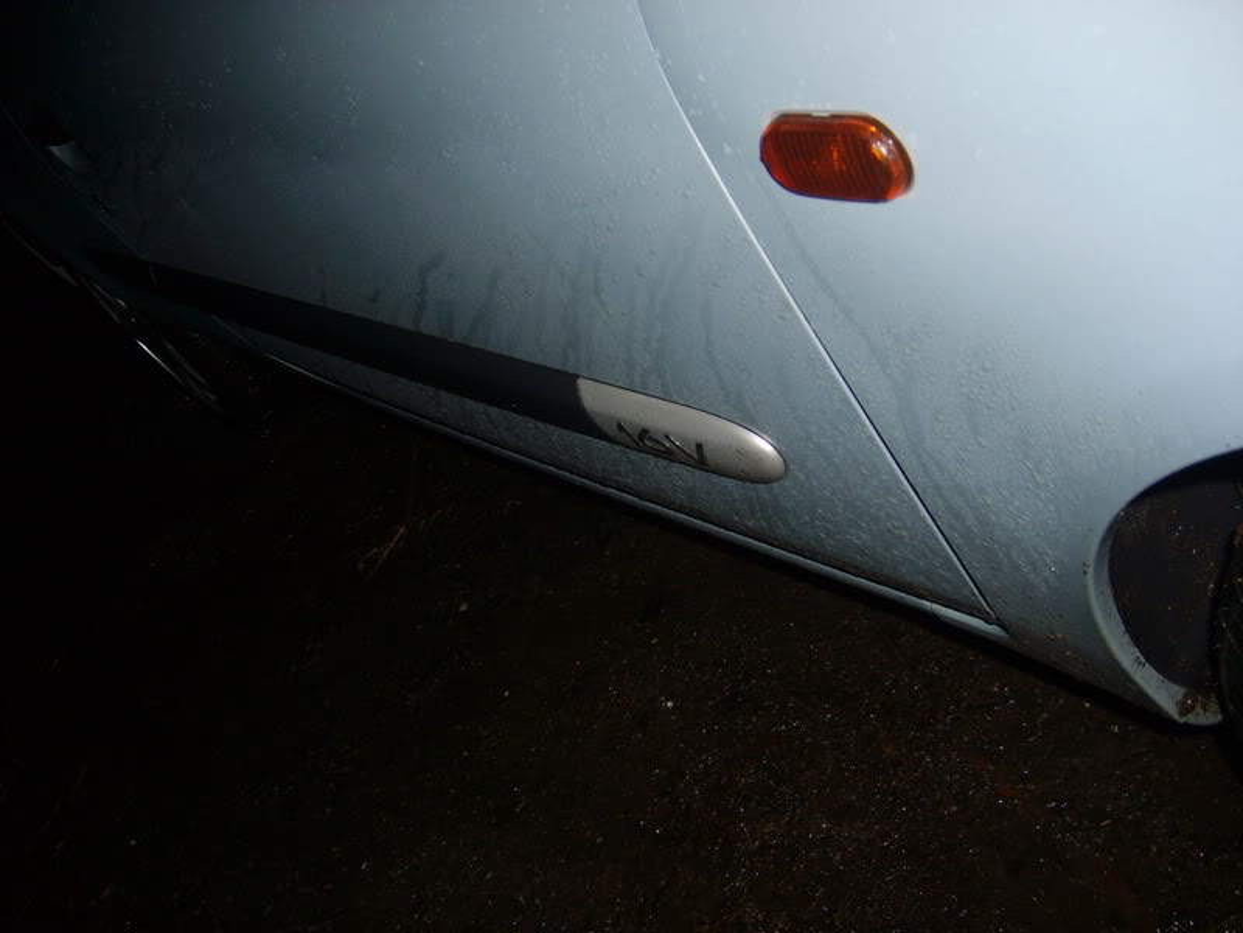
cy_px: 466
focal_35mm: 35
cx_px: 622
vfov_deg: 40.7
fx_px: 1257
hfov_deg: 52.6
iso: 100
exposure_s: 1/45
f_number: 2.8
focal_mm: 5.8
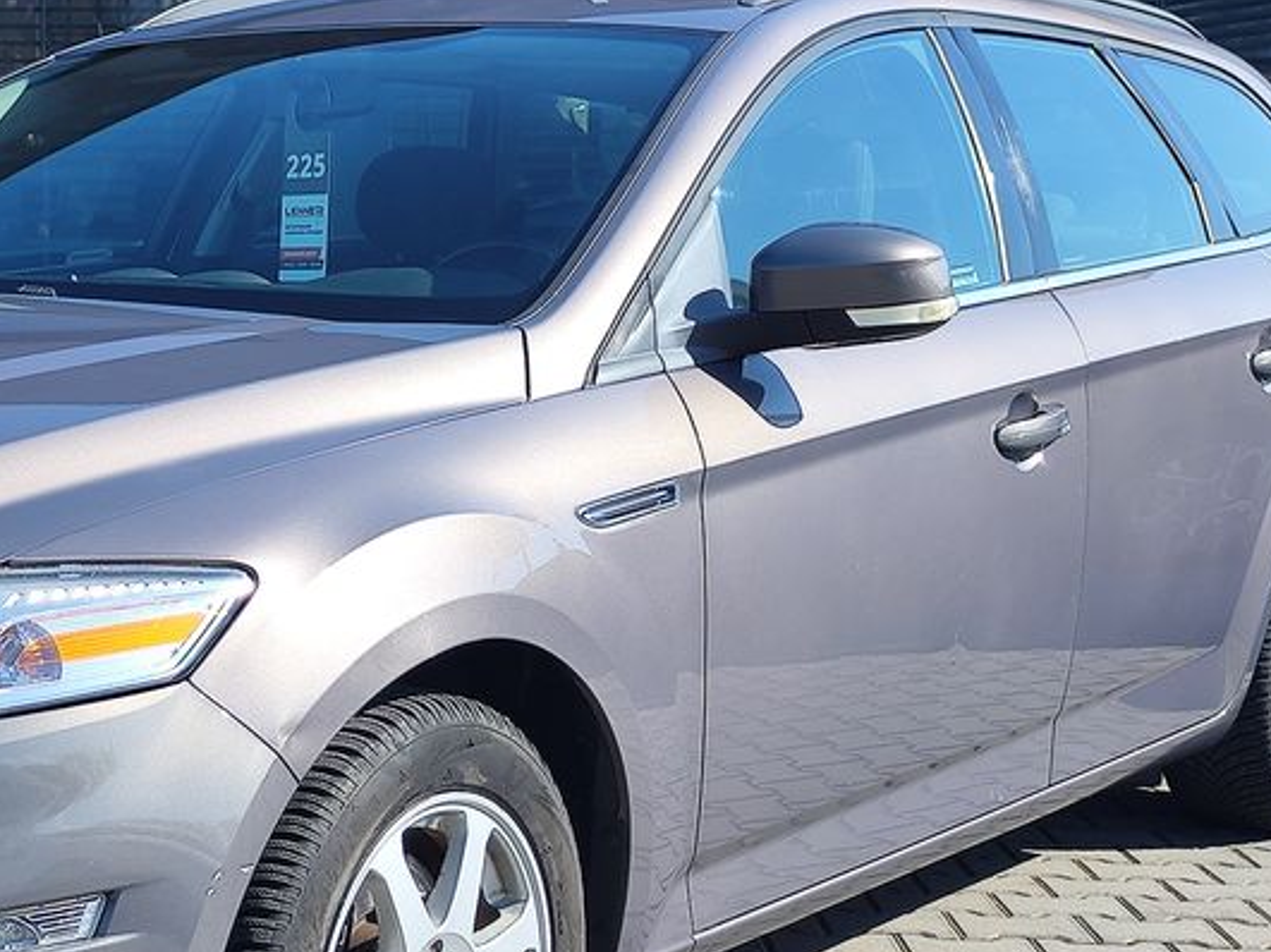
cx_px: 132
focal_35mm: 52
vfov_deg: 27.8
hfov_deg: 34.8
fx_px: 1909
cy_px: 636
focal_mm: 7.01
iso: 50
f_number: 1.69
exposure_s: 1/513
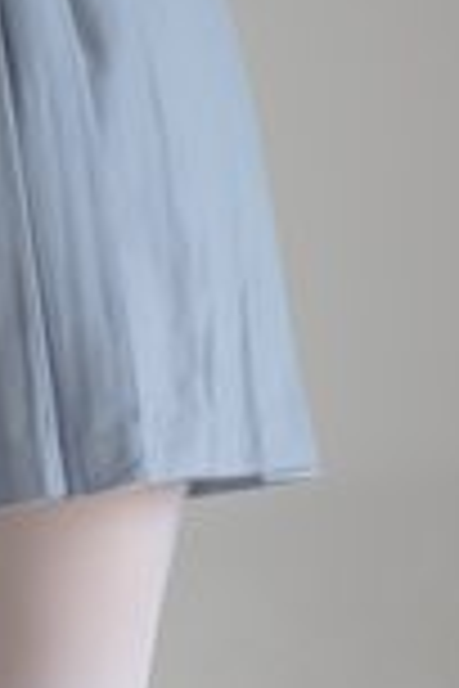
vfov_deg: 8.5
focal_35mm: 242
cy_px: 666
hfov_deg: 5.6
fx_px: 4628
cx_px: -403
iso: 200
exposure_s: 1/100
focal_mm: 35
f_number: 3.6
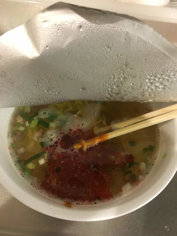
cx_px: 88
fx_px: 198
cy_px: 118
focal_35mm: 29
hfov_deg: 48.2
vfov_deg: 61.7
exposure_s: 1/15
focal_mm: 4.15
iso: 200
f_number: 2.2
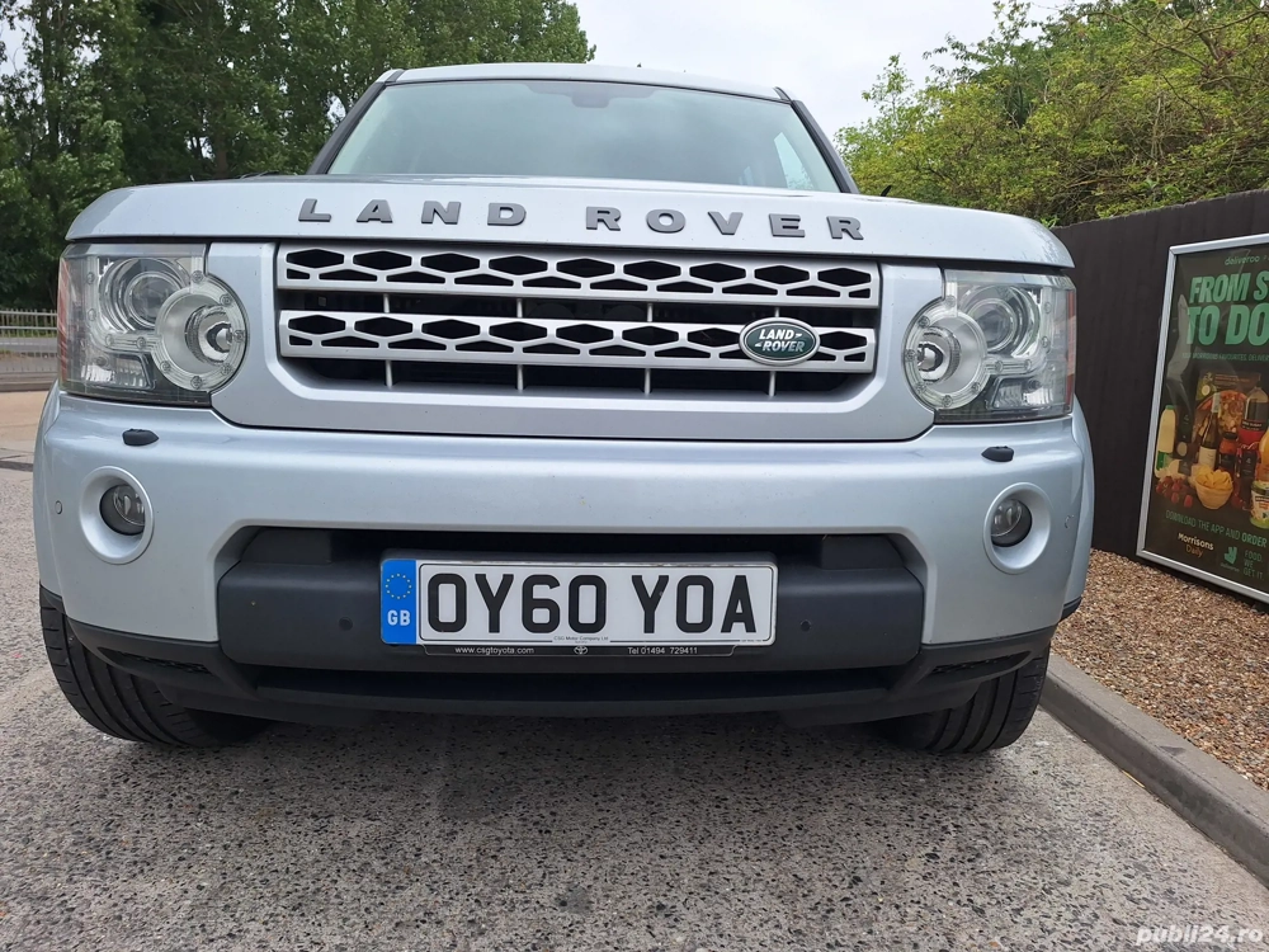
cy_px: 476
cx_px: 634
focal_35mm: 23
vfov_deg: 58.9
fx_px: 843
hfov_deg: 73.9
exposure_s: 1/695
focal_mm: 5.54
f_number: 1.8
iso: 40
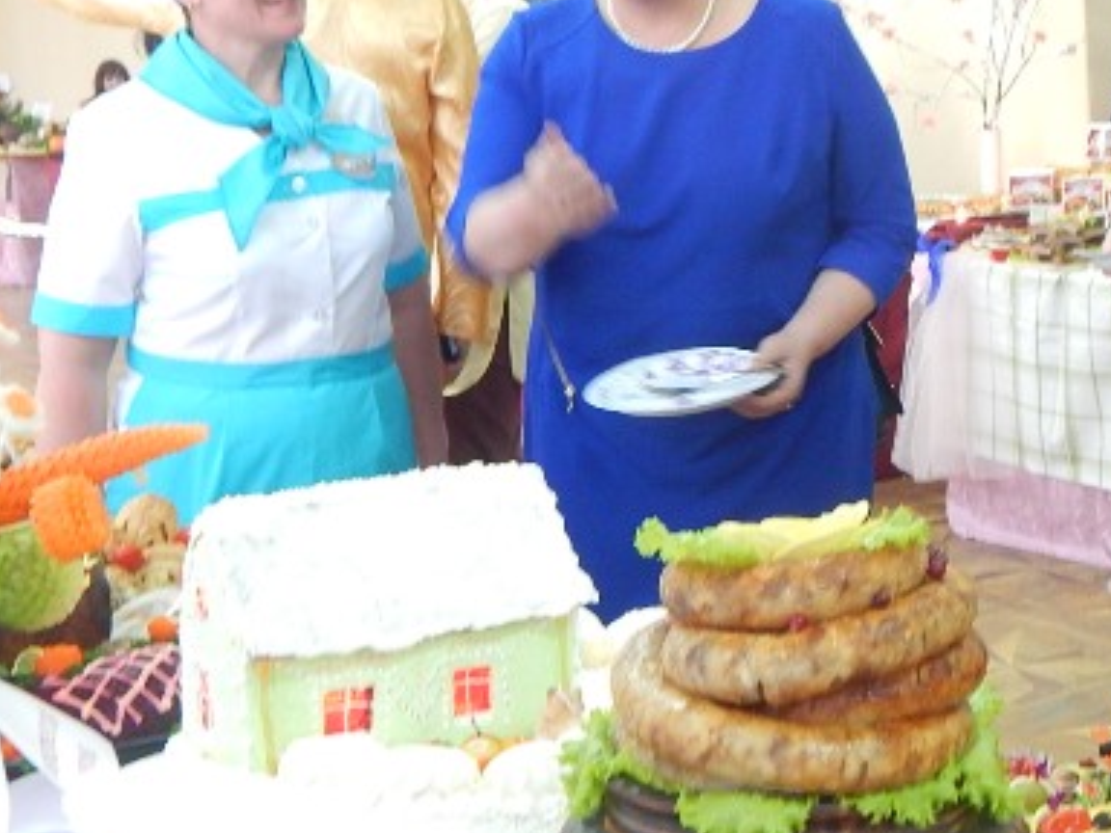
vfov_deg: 21.5
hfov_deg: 27.9
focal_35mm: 68
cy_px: 275
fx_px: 2182
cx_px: 917
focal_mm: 6.1
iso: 400
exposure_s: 1/25
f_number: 3.3
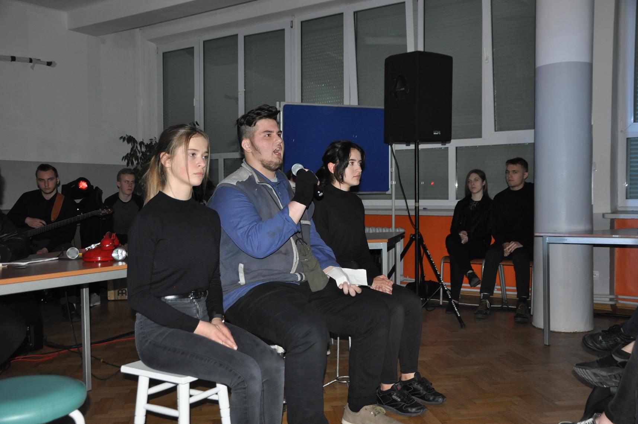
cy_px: 212
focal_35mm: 36
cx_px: 319
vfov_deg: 36.8
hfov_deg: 53.2
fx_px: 637
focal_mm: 24
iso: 800
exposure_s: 1/60
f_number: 3.8
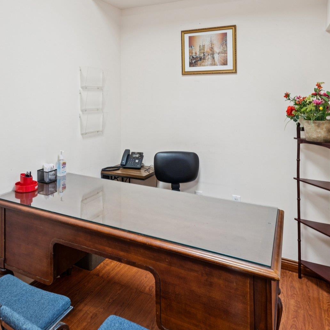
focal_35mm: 27
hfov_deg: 58.6
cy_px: 115
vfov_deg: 58.0
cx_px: 133
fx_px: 291
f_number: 5.6
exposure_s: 1/20
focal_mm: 16
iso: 400
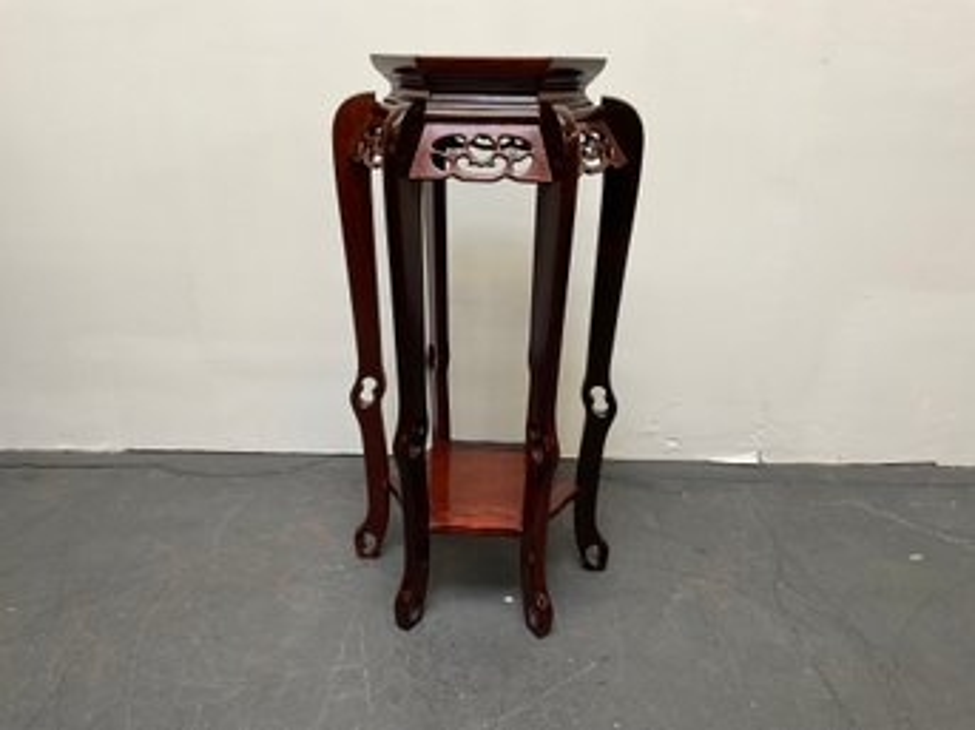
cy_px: 365
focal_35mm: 29
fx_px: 817
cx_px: 488
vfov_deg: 48.2
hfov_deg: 61.7
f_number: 1.8
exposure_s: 1/60
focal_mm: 3
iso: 50
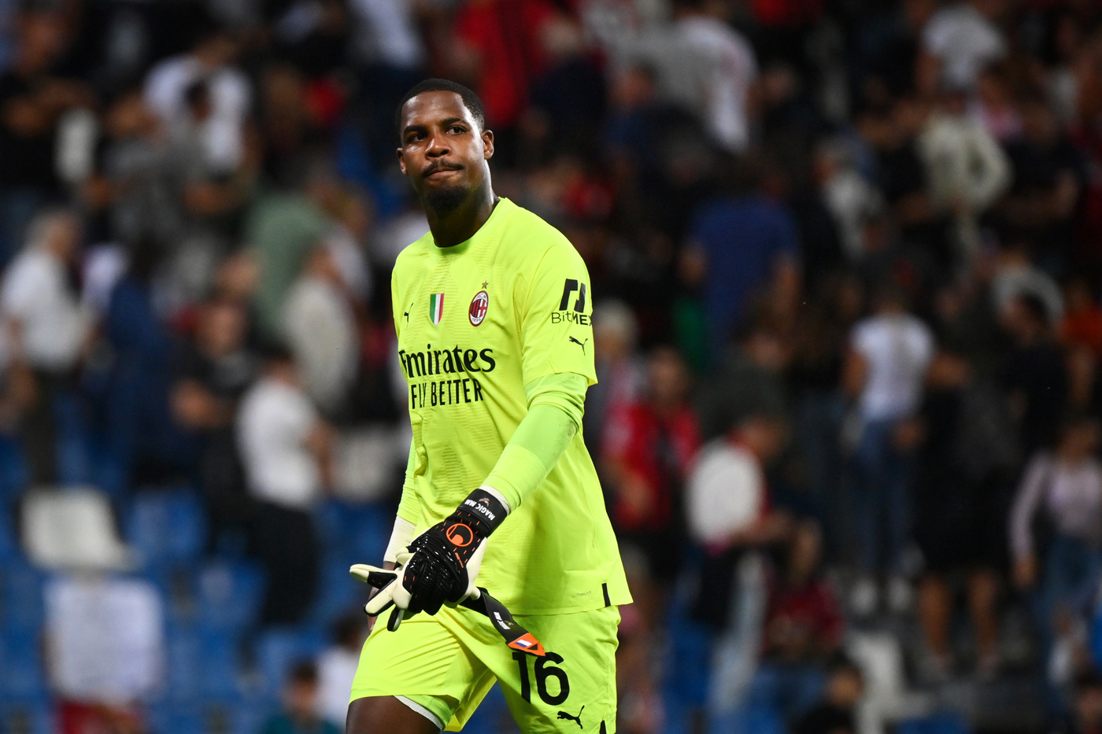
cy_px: 367
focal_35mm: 400
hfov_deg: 5.2
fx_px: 12242
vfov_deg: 3.4
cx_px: 551
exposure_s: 1/1600
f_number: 4
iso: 2500
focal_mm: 400
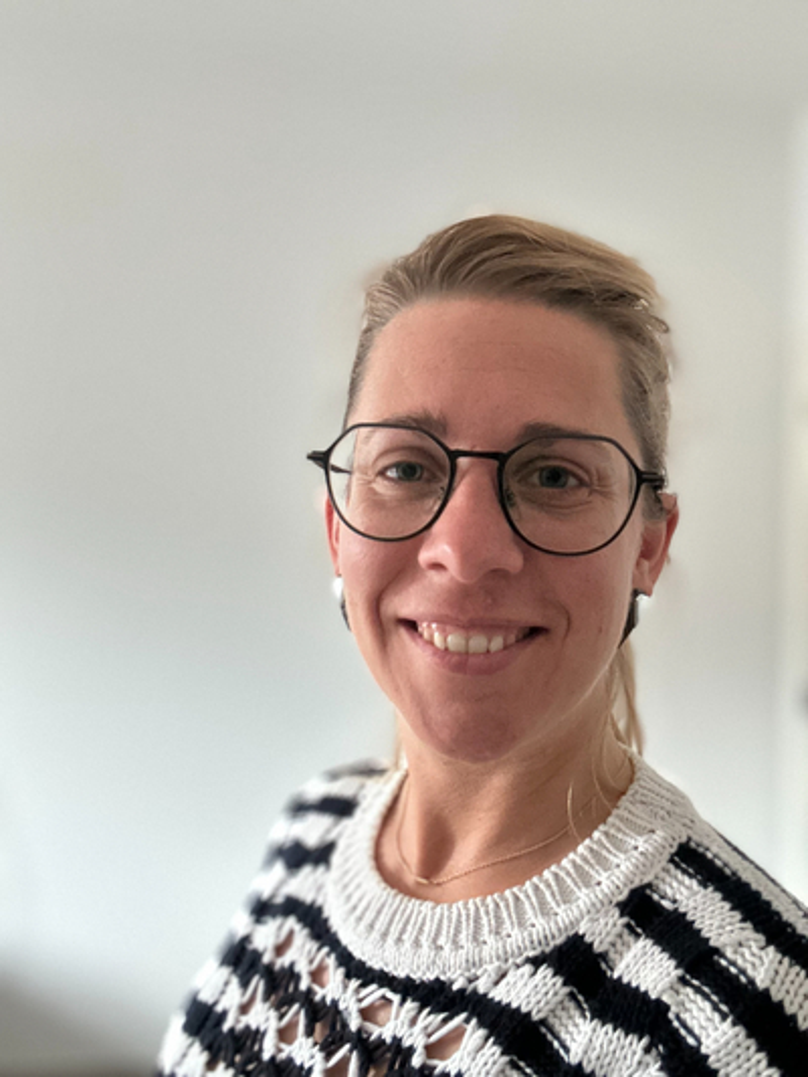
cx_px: 404
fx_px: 933
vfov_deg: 60.0
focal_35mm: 30
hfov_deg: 46.8
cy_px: 538
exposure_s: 1/30
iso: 500
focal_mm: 2.69
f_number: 1.9
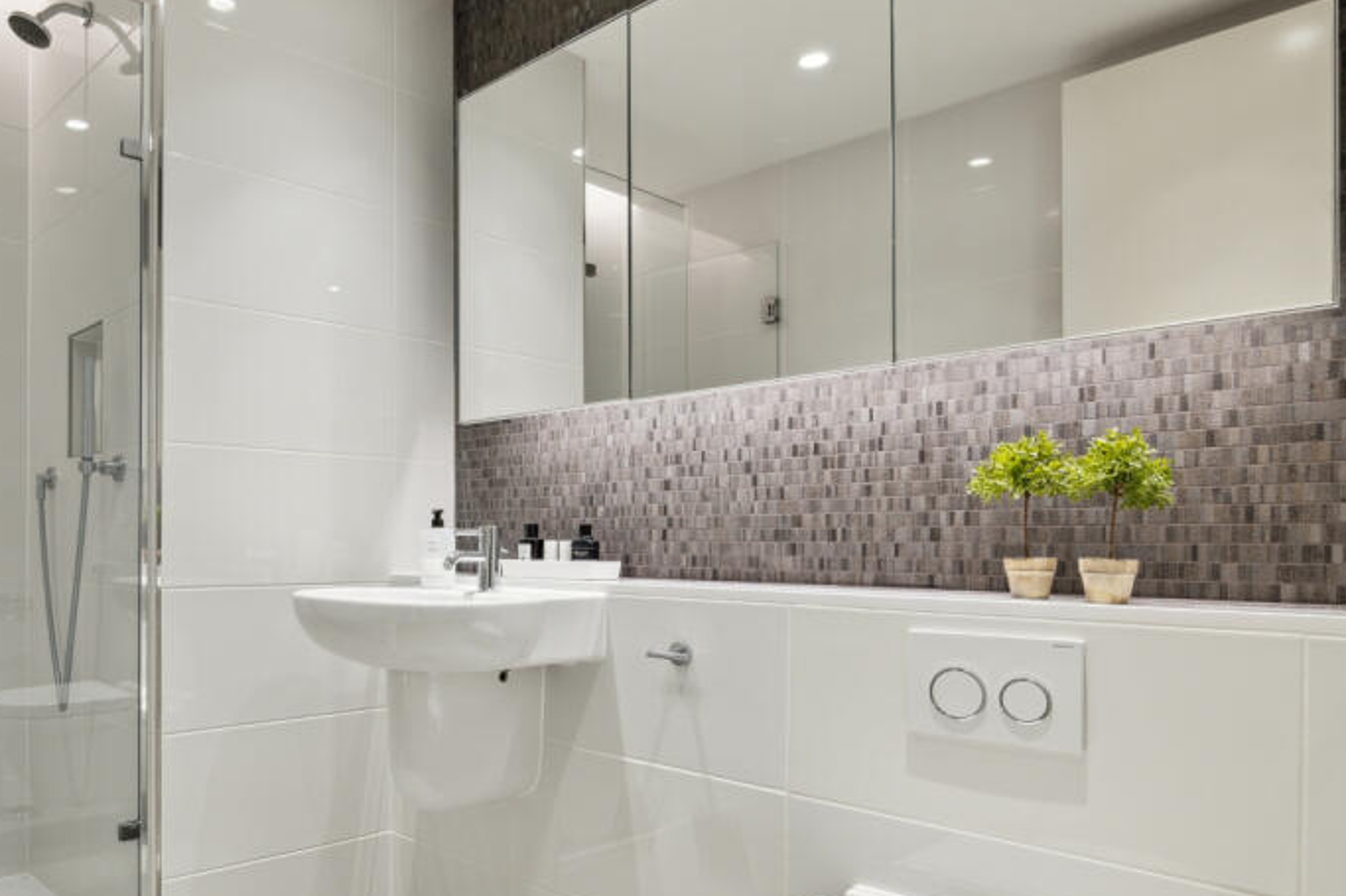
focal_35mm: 24
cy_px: 541
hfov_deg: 70.1
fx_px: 897
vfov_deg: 52.7
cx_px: 380
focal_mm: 16
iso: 400
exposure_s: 1/10
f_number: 11
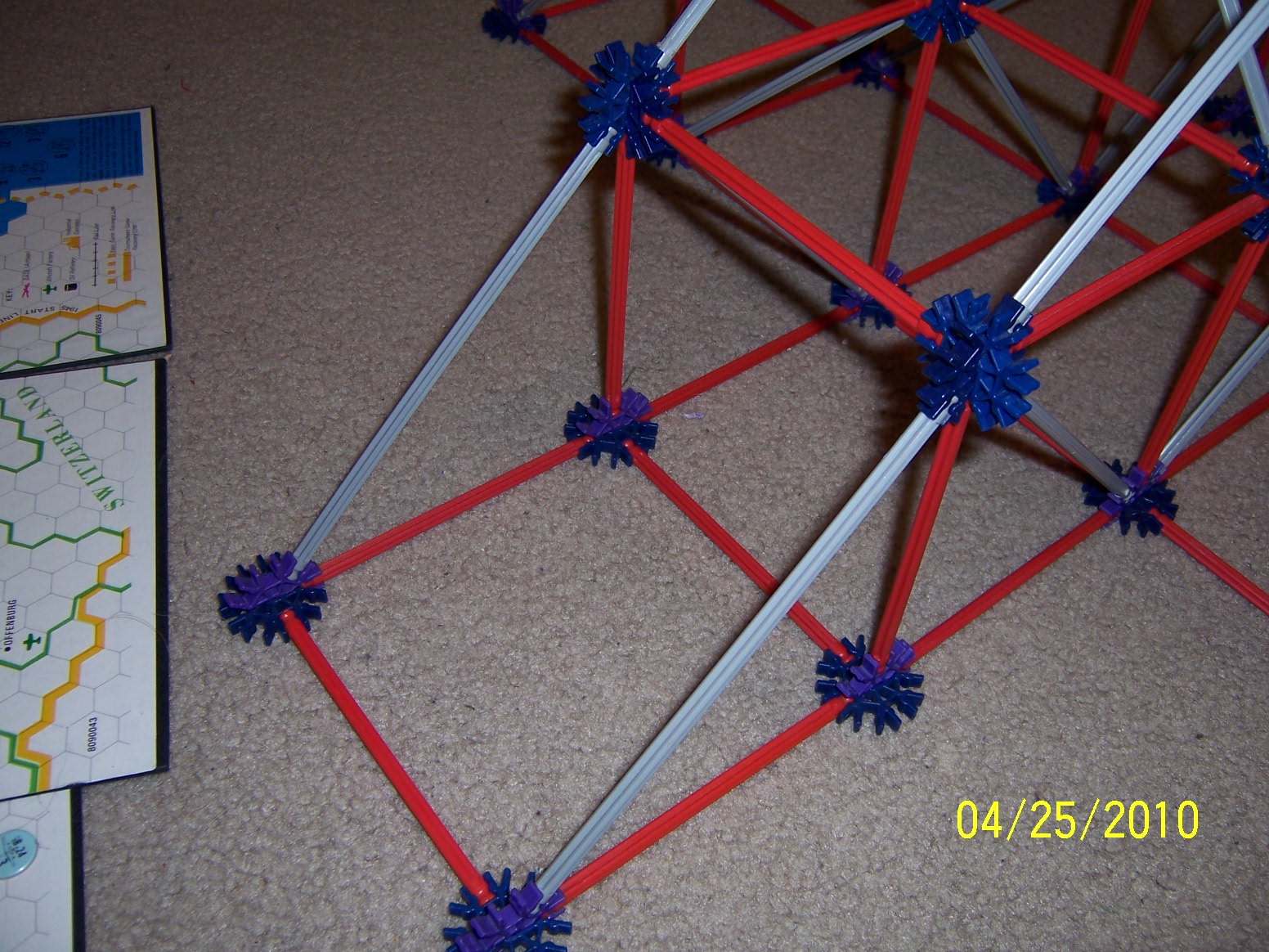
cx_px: 634
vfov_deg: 42.9
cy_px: 476
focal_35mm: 33
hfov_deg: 55.4
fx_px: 1210
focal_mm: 5.5
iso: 80
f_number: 2.8
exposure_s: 1/60
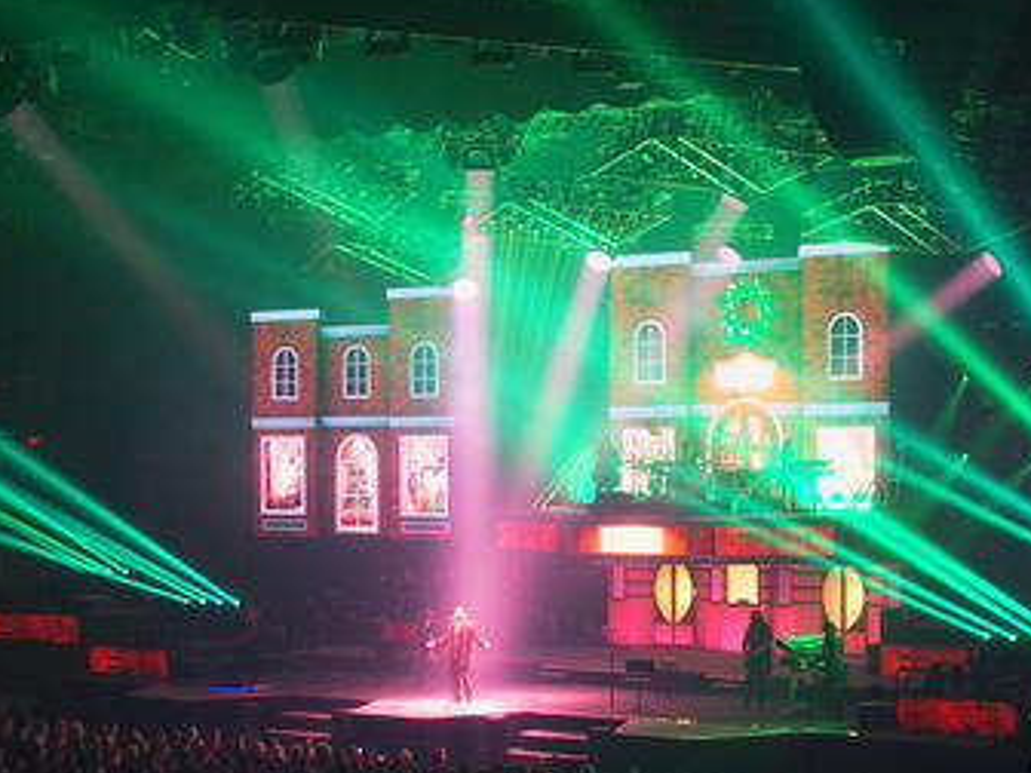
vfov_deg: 21.9
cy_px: 433
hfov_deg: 28.8
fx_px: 1996
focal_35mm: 67
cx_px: 654
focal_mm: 10.8
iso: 250
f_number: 2.8
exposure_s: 1/50
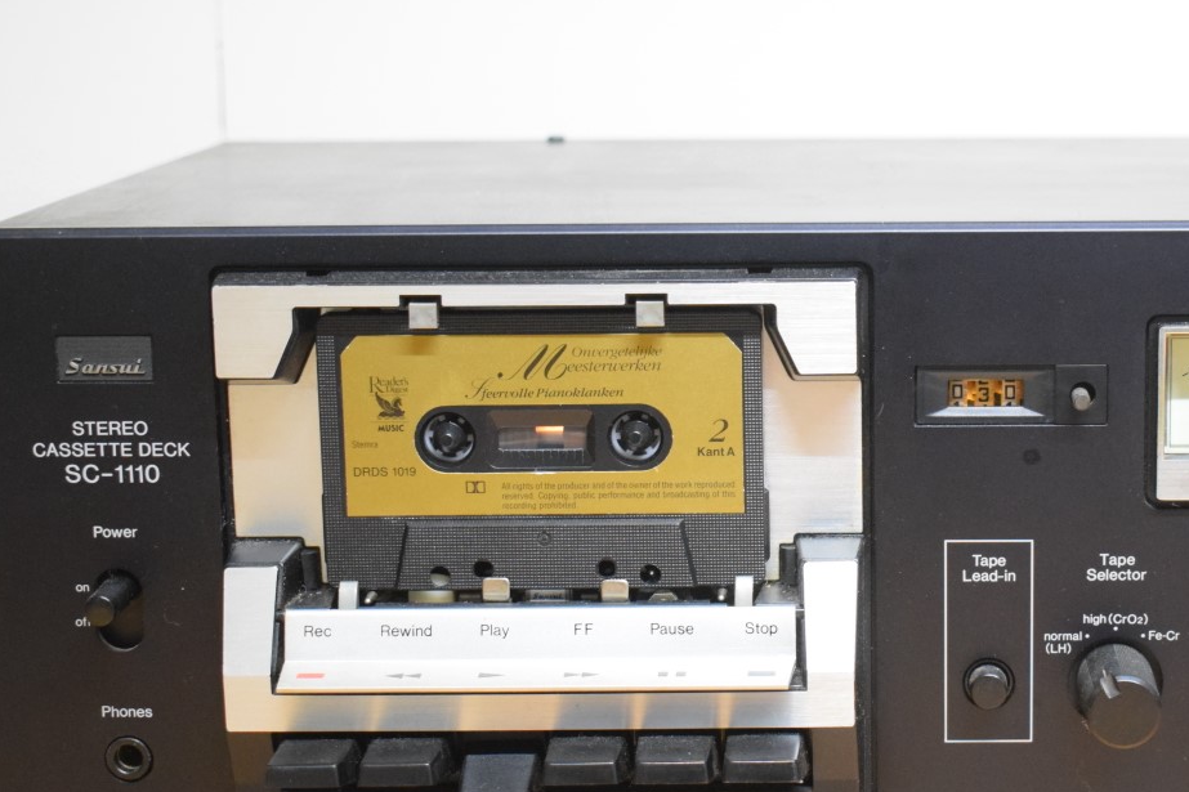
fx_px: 2576
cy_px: 440
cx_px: 891
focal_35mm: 78
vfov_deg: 17.5
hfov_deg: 25.7
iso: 3200
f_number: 4.5
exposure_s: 1/80
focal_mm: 32
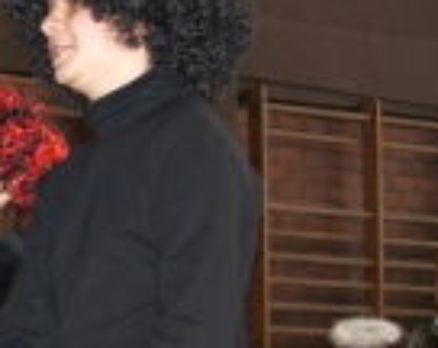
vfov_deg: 11.6
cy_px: 304
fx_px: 1706
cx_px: -309
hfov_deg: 13.4
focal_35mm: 132
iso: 400
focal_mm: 24
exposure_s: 1/60
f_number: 4
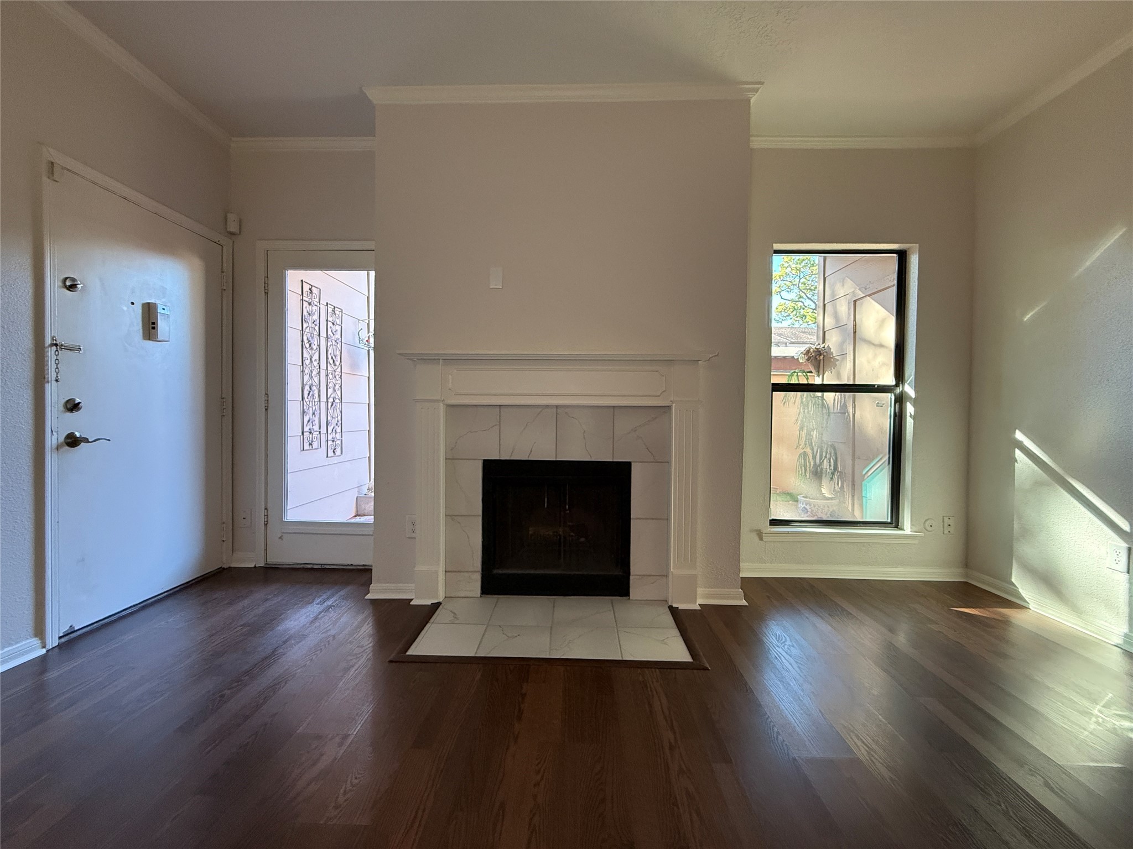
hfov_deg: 102.1
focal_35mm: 14
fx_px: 458
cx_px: 566
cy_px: 424
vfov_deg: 85.7
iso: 400
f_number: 2.2
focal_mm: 2.22
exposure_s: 1/120
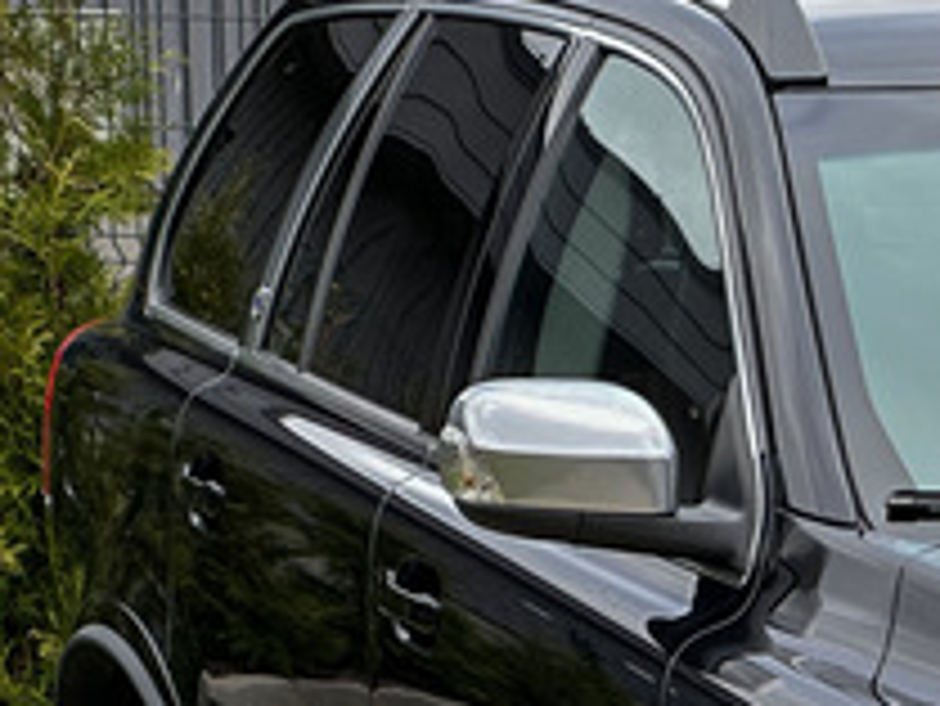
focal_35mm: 239
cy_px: 800
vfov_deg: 6.2
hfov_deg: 8.1
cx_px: 1426
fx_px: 6494
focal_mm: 9
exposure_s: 1/126
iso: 32
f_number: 2.8
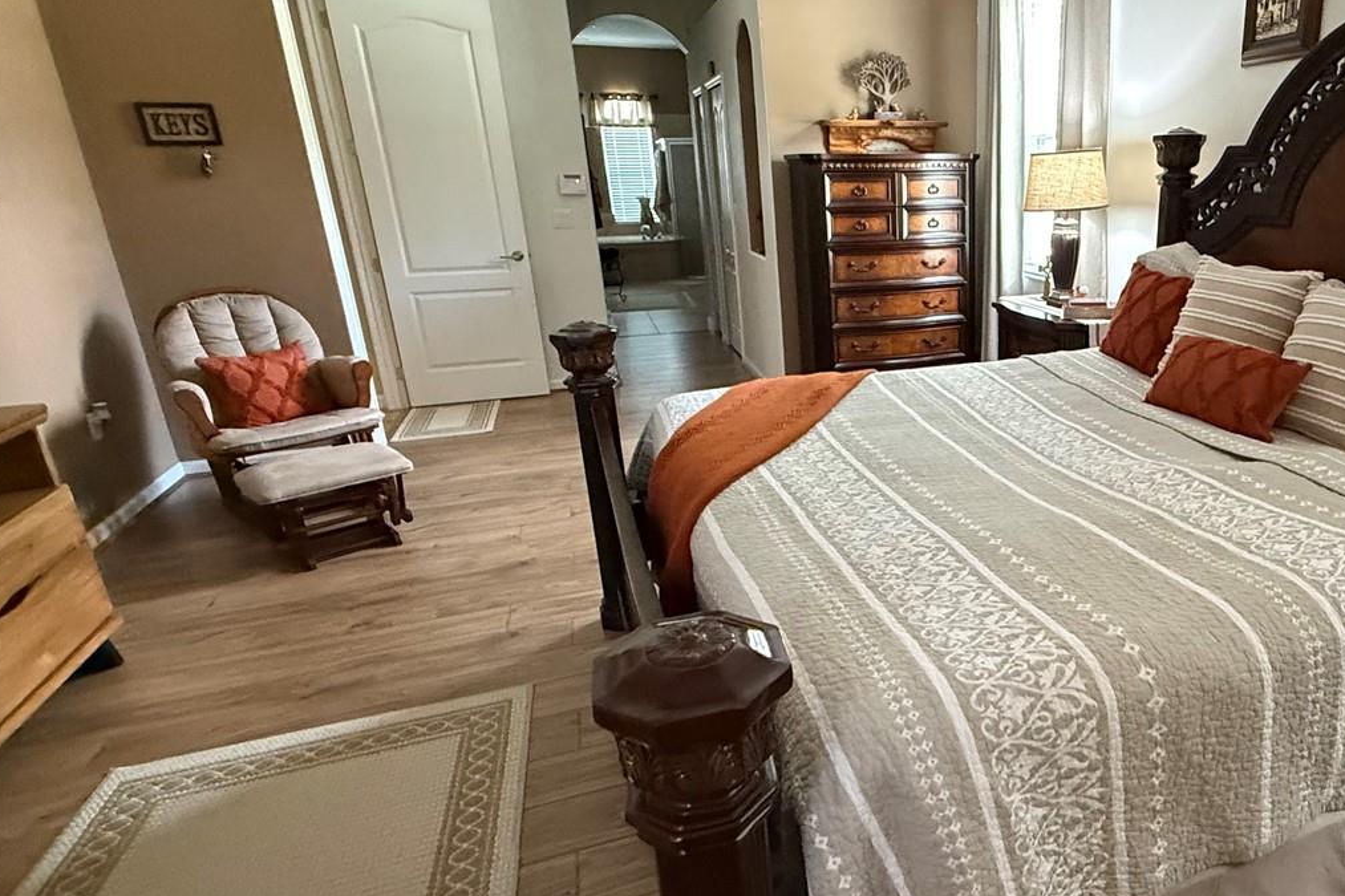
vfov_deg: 55.1
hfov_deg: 72.4
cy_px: 453
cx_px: 957
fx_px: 859
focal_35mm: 23
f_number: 2.2
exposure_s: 1/60
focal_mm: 2.22
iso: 800
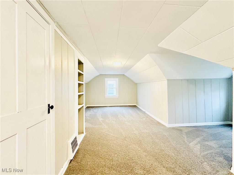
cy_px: 88
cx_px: 117
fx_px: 95
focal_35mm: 14
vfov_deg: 85.7
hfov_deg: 102.1
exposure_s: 1/60
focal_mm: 2.22
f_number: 2.2
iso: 400
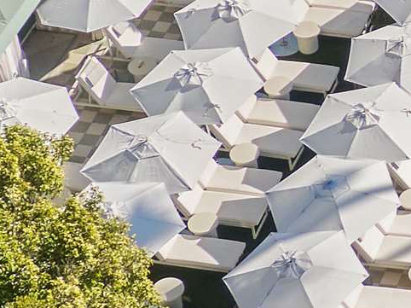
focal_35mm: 203
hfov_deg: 9.3
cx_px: 733
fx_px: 2409
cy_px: 33
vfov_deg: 7.3
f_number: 3.4
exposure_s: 1/200
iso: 100
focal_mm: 5.82
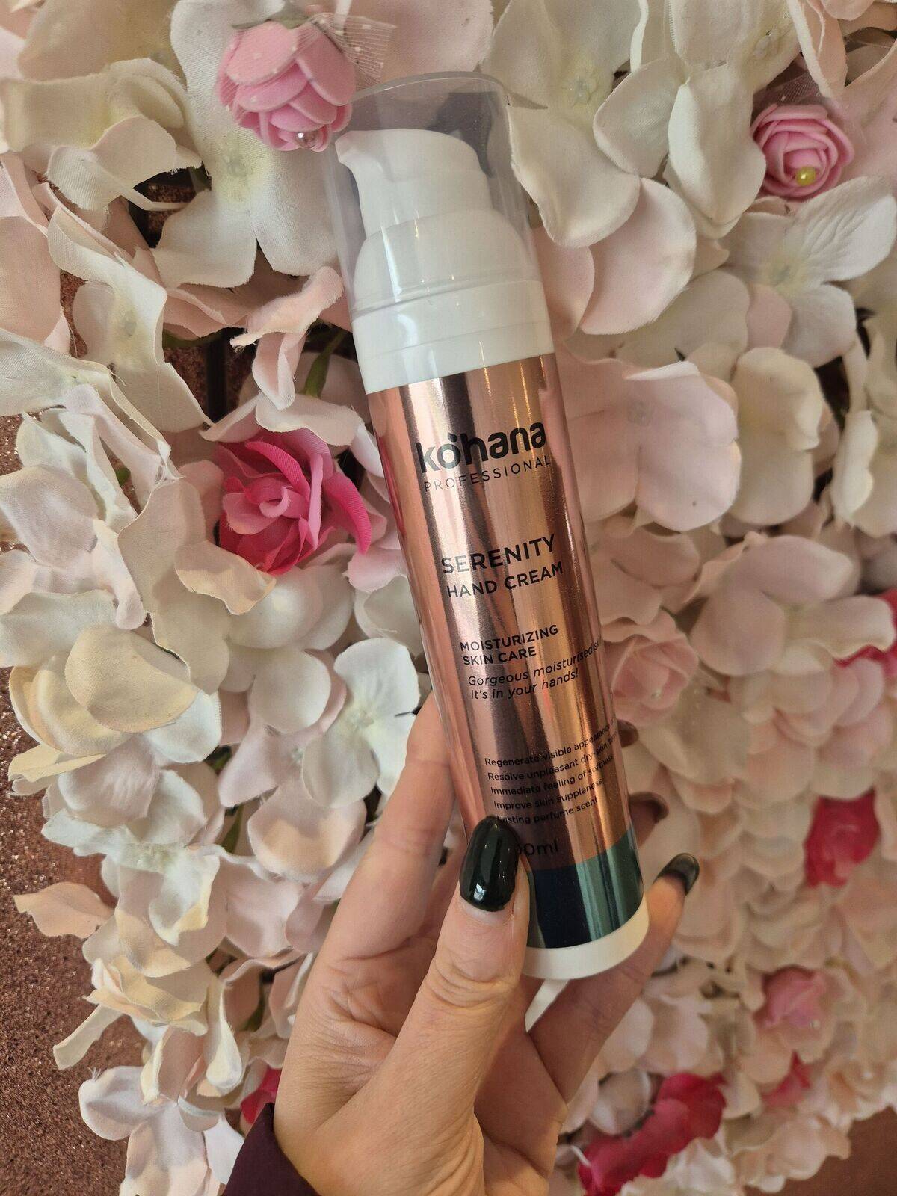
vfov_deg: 73.9
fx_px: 795
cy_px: 598
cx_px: 448
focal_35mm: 23
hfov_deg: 58.9
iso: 160
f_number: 1.8
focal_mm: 5.4
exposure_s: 1/100
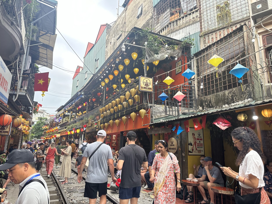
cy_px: 102
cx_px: 136
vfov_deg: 56.8
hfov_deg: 71.6
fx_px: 189
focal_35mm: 24
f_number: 1.78
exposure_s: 1/173
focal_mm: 6.86
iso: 80
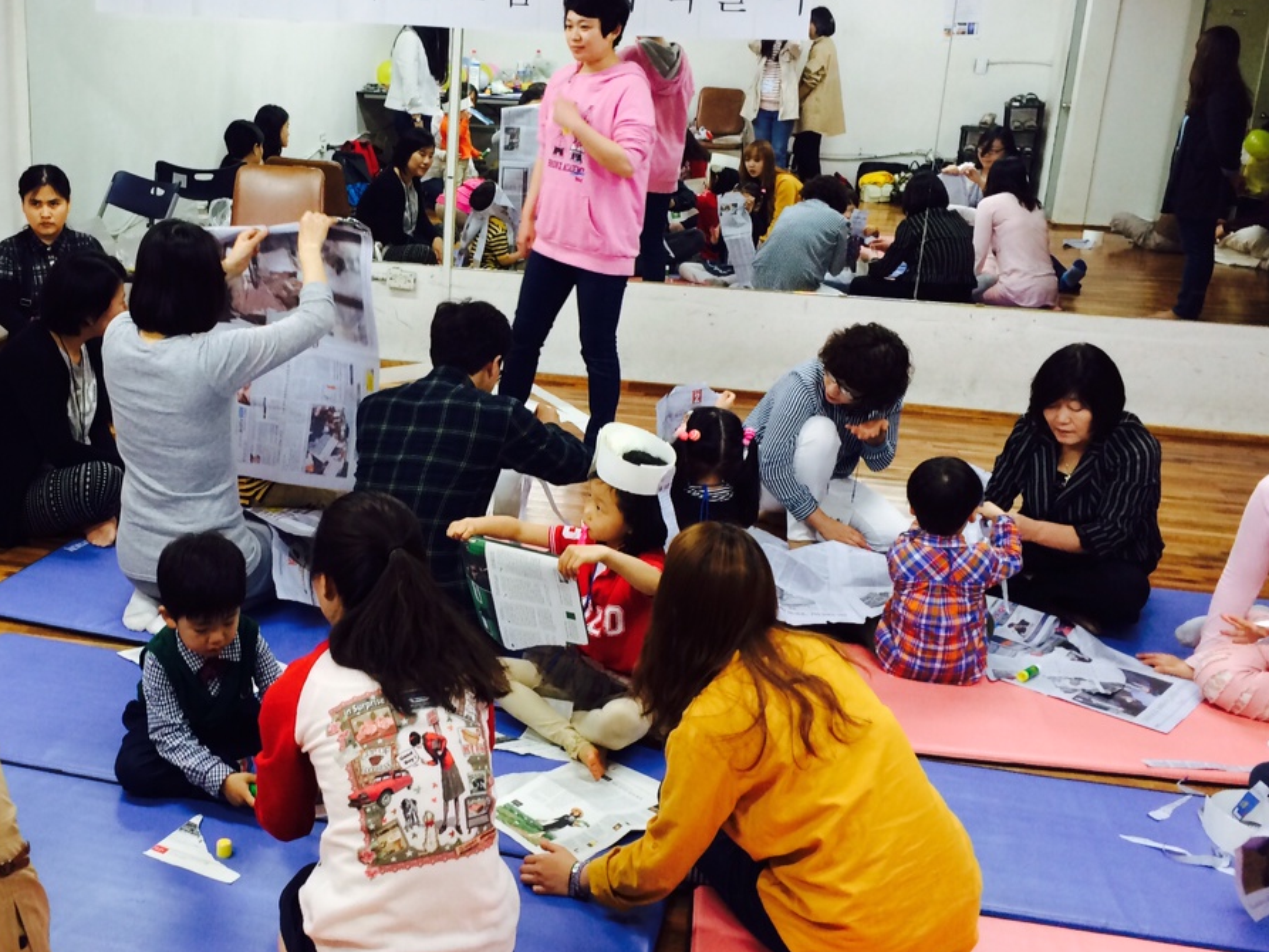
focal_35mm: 43
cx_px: 431
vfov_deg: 33.6
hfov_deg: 43.3
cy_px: 443
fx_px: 1577
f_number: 2.2
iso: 80
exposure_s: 1/30
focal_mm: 4.12
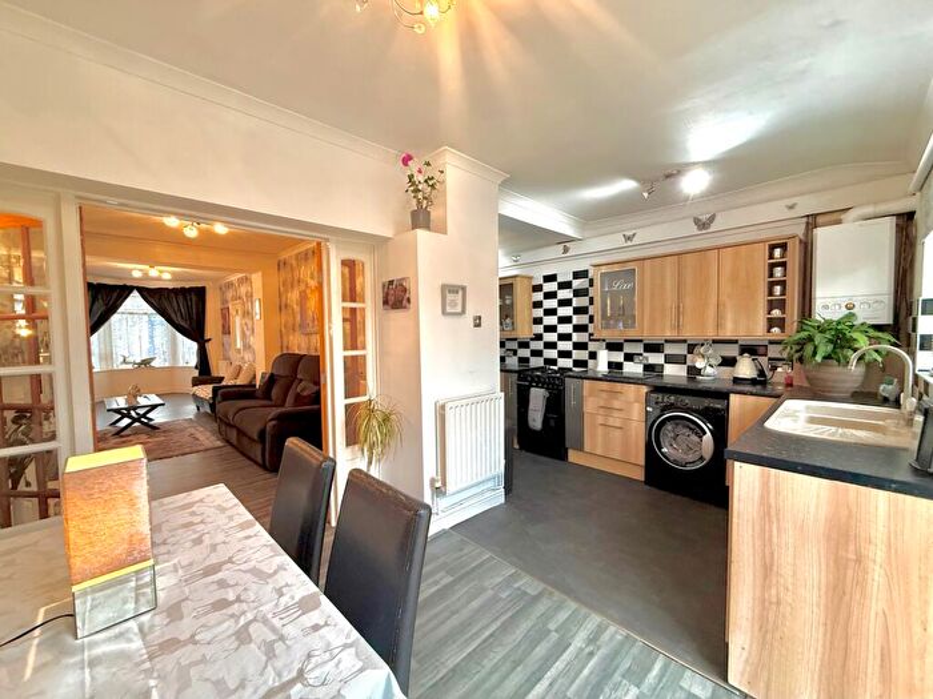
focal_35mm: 14
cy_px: 350
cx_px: 466
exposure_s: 1/50
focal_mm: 2.22
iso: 250
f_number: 2.2
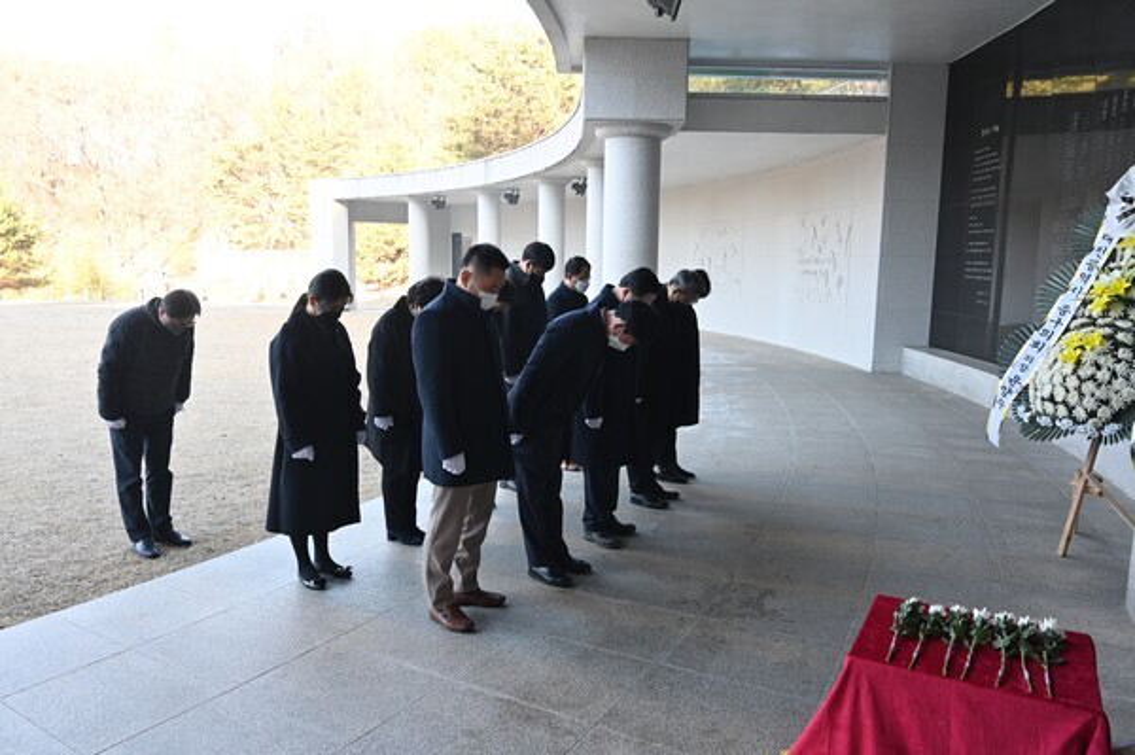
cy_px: 378
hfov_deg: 67.4
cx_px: 568
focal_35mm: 27
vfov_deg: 47.9
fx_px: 851
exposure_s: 1/200
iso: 1250
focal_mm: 27
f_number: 7.1
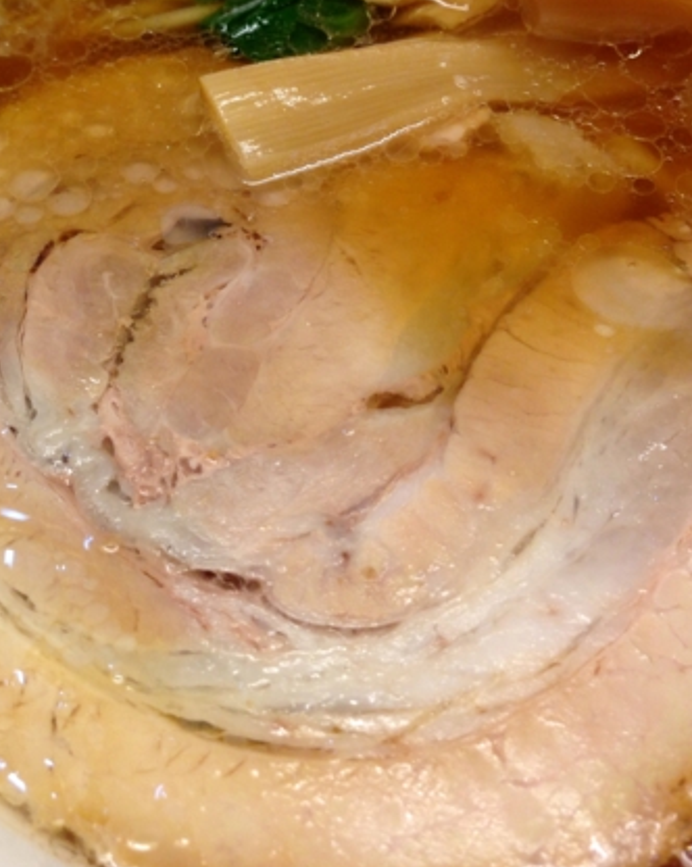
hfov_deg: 24.1
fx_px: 1590
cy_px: 254
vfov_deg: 30.2
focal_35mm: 62
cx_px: 117
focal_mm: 4.12
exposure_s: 1/24
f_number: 2.4
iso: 50
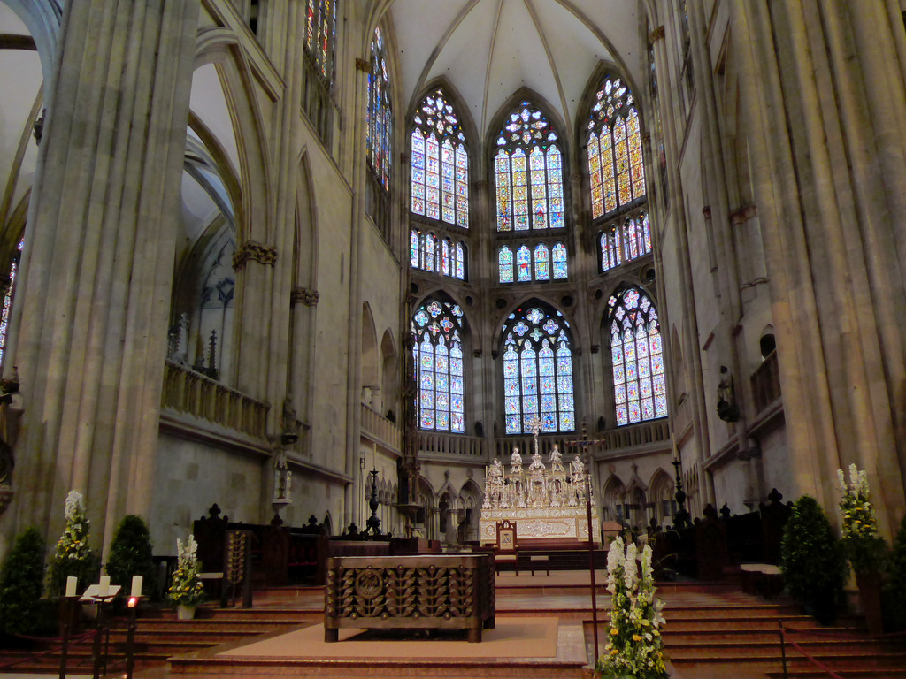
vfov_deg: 49.7
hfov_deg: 63.4
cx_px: 453
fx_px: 733
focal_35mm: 28
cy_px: 340
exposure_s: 1/10
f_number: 2
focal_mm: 6
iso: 400
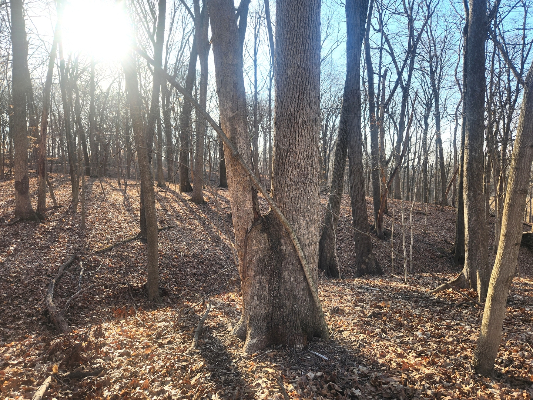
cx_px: 266
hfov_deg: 73.9
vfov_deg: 58.9
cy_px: 200
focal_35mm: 23
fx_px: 354
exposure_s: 1/437
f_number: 1.8
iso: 20
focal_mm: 5.4
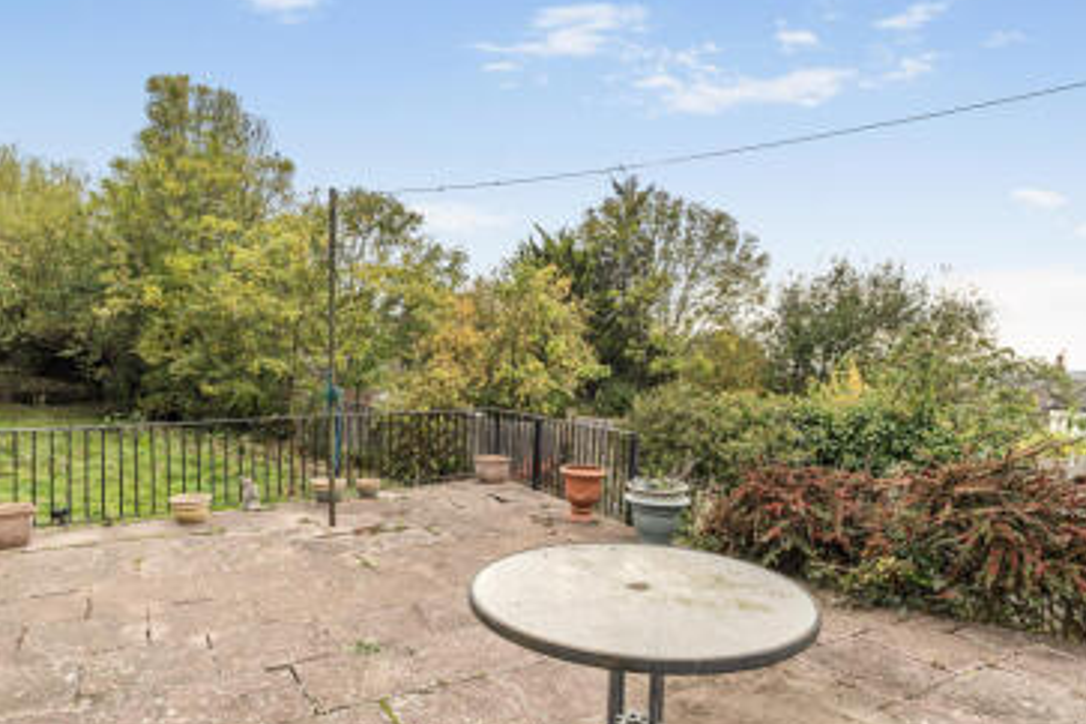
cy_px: 402
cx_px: 518
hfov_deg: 81.2
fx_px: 633
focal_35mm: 21
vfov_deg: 59.3
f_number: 5.6
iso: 64
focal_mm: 16
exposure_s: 1/200
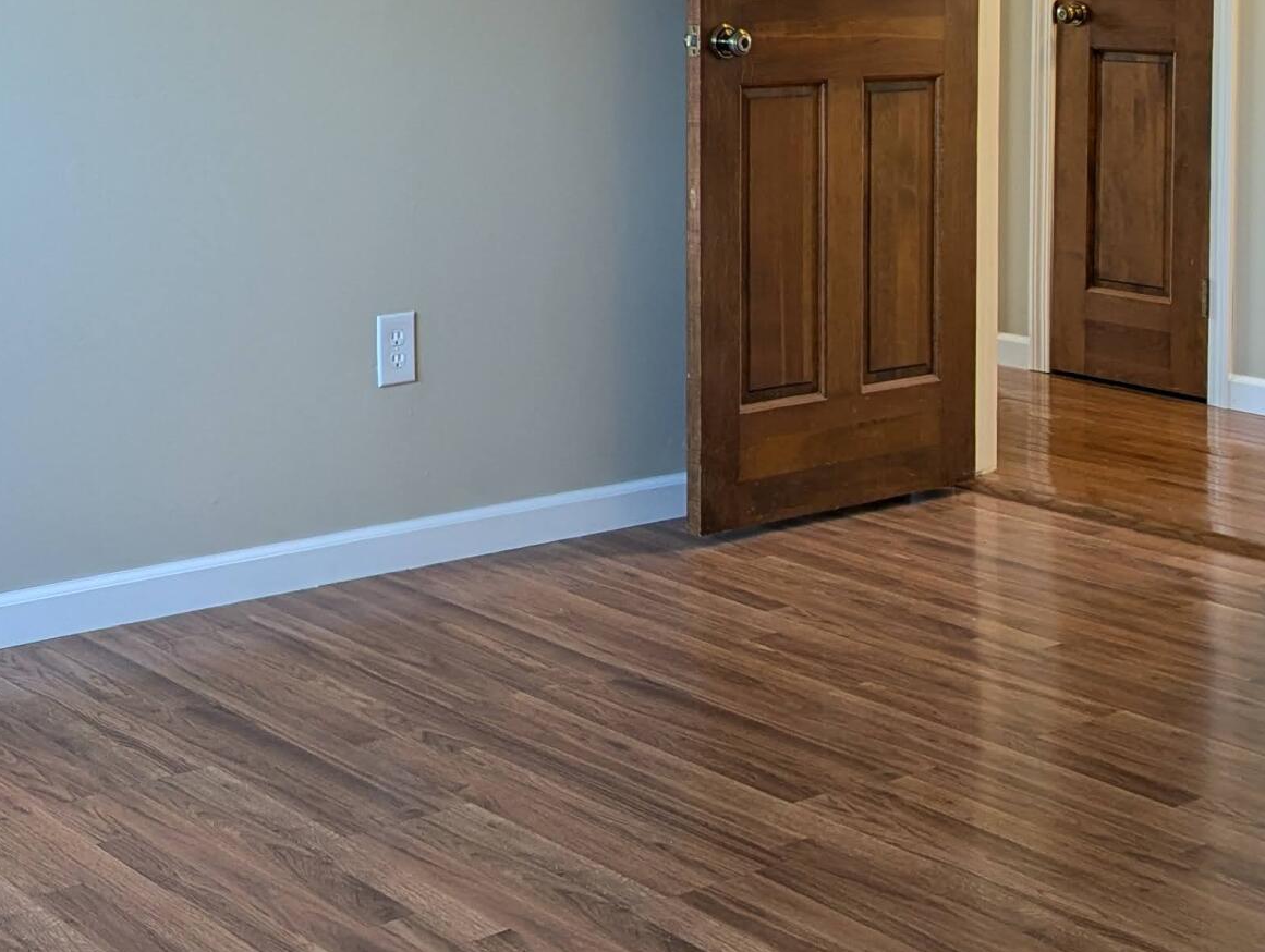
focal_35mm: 62
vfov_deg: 22.9
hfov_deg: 30.9
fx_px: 2269
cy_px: 25
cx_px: 425
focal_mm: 6.81
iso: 79
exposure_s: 1/83.1
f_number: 1.85
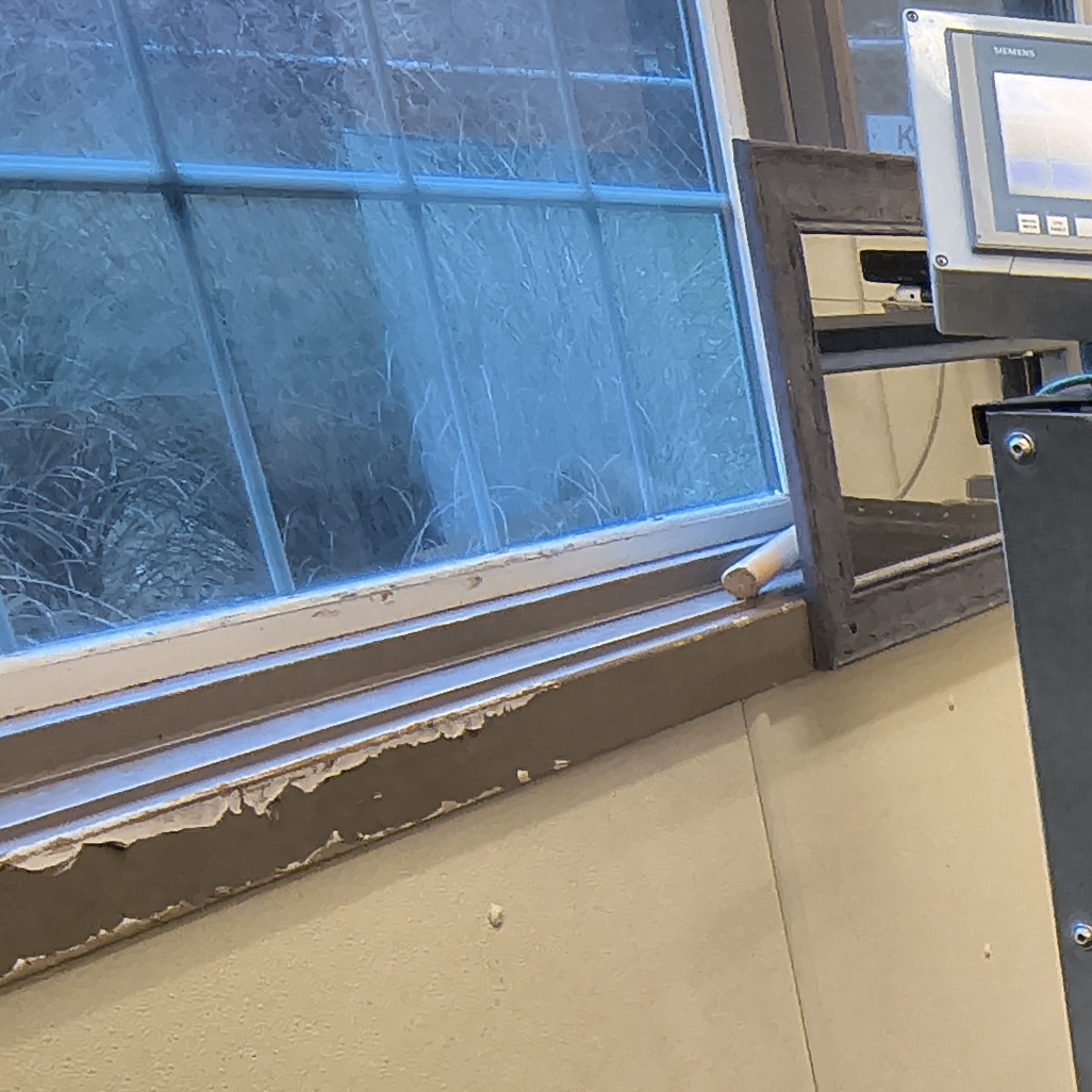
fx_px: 1535
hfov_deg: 25.5
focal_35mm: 43
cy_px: 1262
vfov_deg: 33.1
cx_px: 1752
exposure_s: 1/60
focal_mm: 2.13
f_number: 2.2
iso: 454
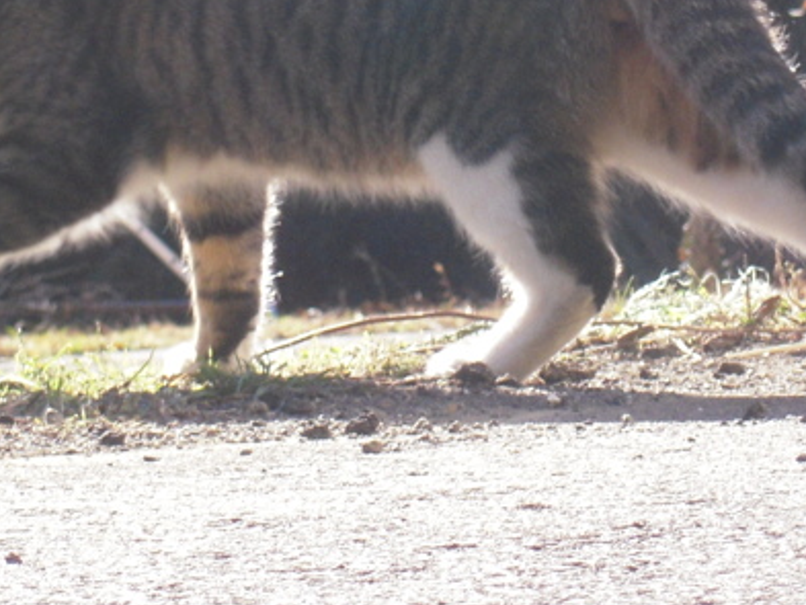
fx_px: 6801
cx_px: 258
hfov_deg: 6.8
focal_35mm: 292
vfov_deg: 5.1
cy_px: 10
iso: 250
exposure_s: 1/250
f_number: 5.8
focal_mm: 20
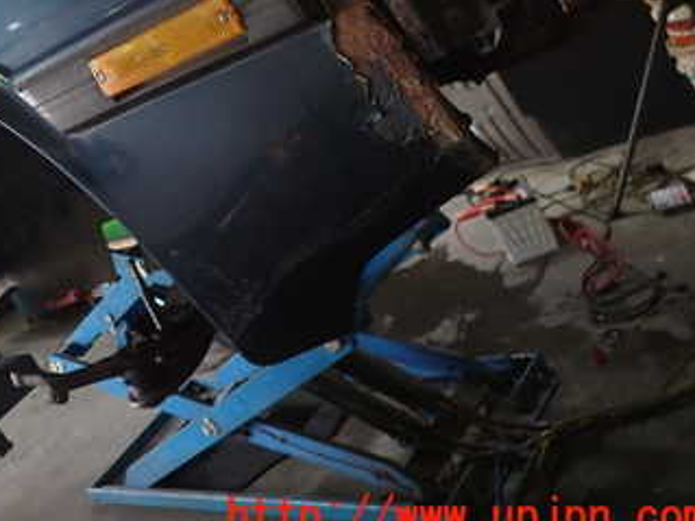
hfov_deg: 37.7
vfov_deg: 29.6
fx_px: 943
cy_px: 54
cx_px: 65
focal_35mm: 47
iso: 200
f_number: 2
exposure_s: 1/60
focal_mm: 4.5
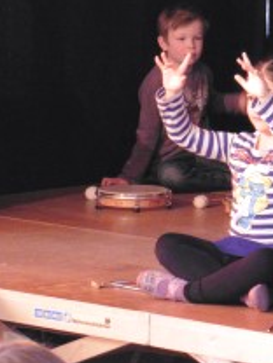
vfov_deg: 7.9
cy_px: 175
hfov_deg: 5.9
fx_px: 2629
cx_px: 329
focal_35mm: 250
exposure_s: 1/25
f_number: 5.4
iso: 1600
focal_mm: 24.4
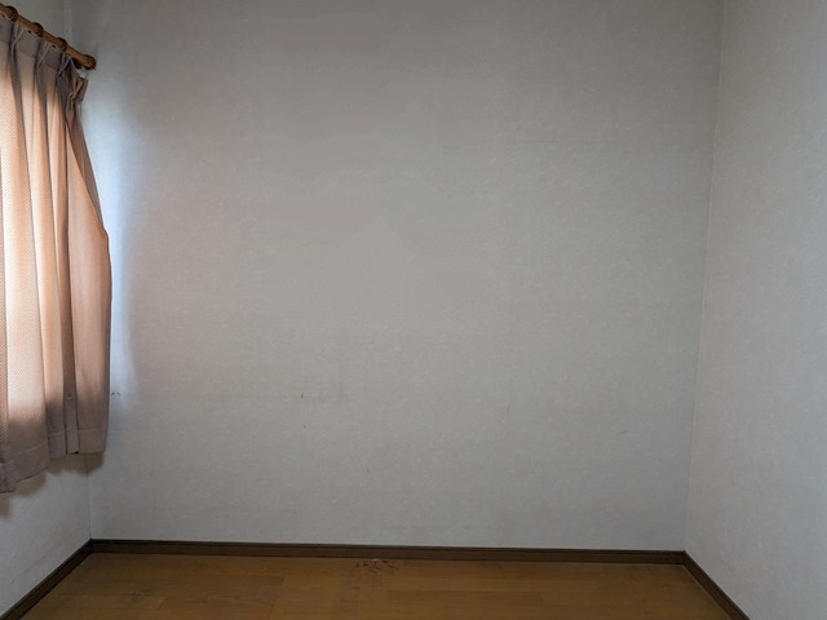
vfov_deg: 78.1
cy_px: 310
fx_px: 382
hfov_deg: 94.5
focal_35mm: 16
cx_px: 414
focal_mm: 2.35
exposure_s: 1/44.9
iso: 83
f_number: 2.2
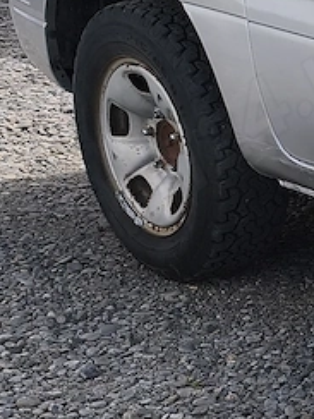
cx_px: 801
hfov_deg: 10.0
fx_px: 1524
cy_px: 254
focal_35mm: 126
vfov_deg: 15.6
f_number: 1.65
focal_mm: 6.14
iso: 50
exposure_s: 1/1044
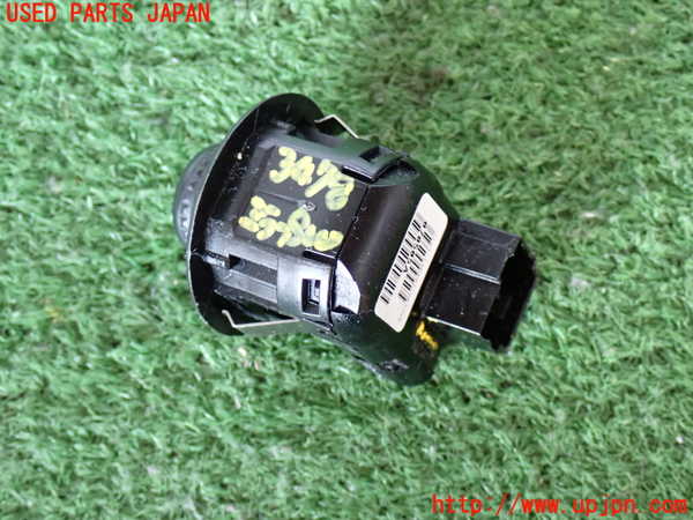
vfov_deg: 23.7
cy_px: 260
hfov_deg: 31.2
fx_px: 1241
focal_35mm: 62
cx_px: 346
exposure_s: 1/25
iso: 800
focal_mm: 11.09
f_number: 3.6
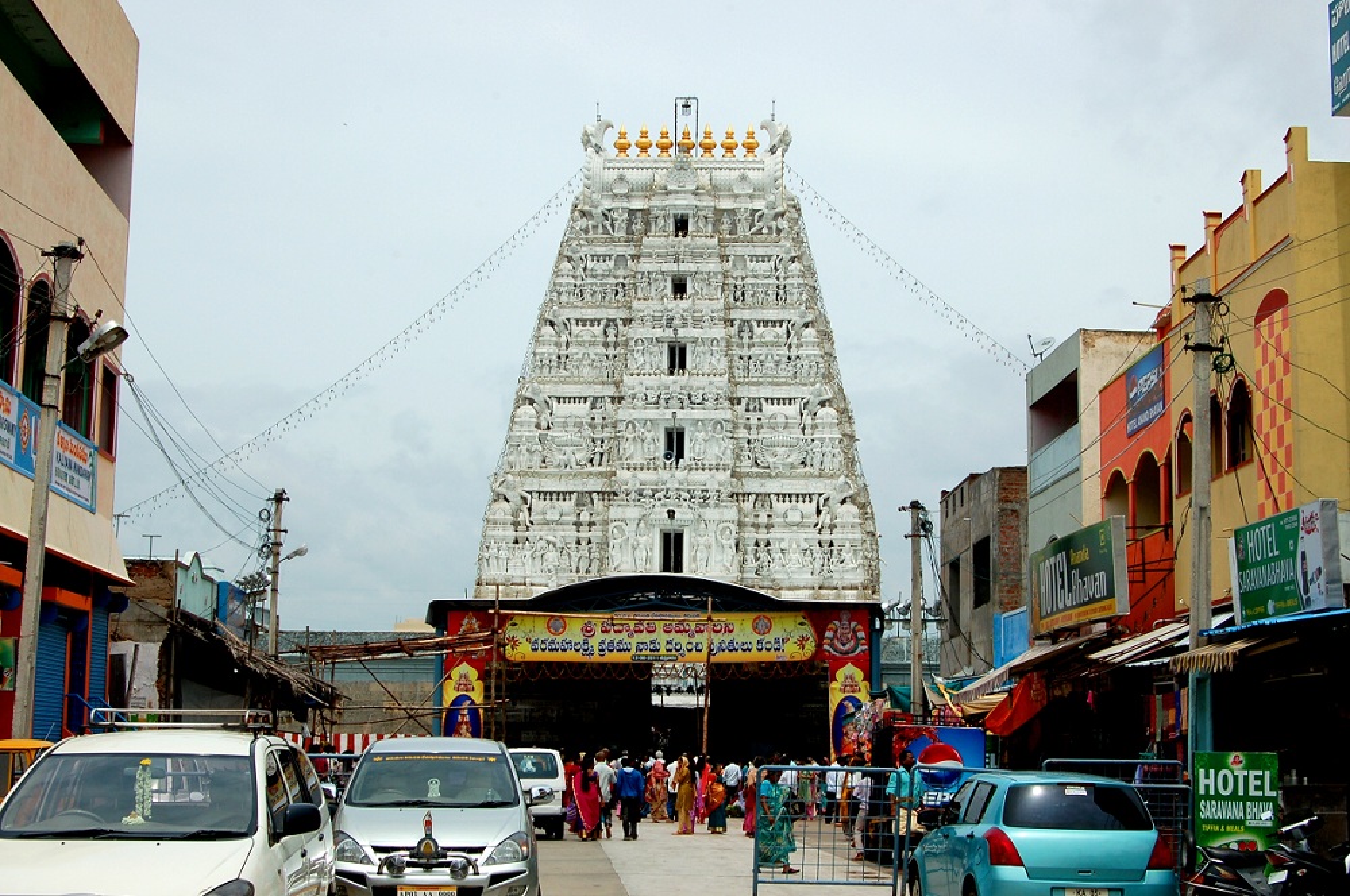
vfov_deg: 23.7
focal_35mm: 57
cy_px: 448
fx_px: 2135
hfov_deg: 35.1
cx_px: 675
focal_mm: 38
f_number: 16
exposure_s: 1/250
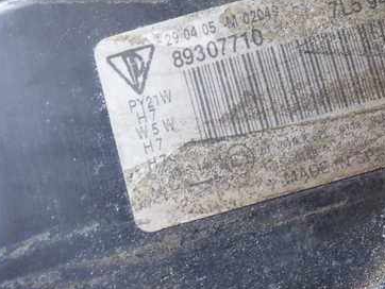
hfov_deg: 35.6
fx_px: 590
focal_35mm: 53
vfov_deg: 27.5
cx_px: 275
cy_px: 114
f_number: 2.4
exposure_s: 1/60
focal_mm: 5.79
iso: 125
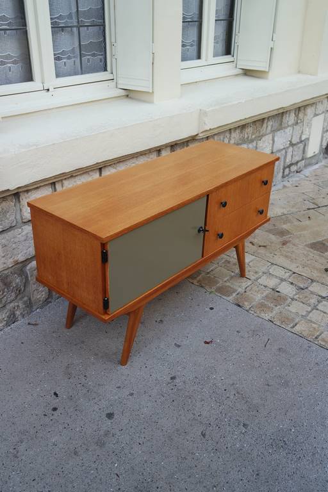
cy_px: 246
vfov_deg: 57.2
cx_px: 164
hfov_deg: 40.0
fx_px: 451
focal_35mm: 33
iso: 200
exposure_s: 1/80
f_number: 3.5
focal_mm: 22
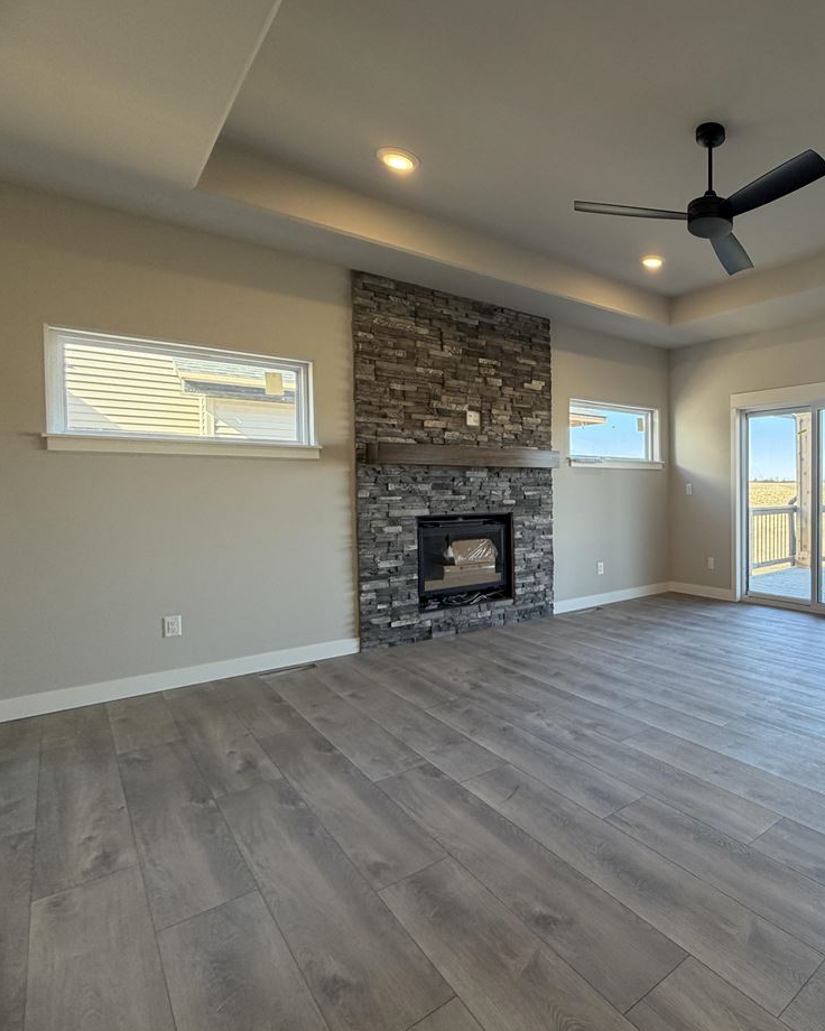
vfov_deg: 83.3
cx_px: 693
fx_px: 580
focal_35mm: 19
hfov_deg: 62.9
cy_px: 503
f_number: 2.2
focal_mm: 2.22
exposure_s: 1/120
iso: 125
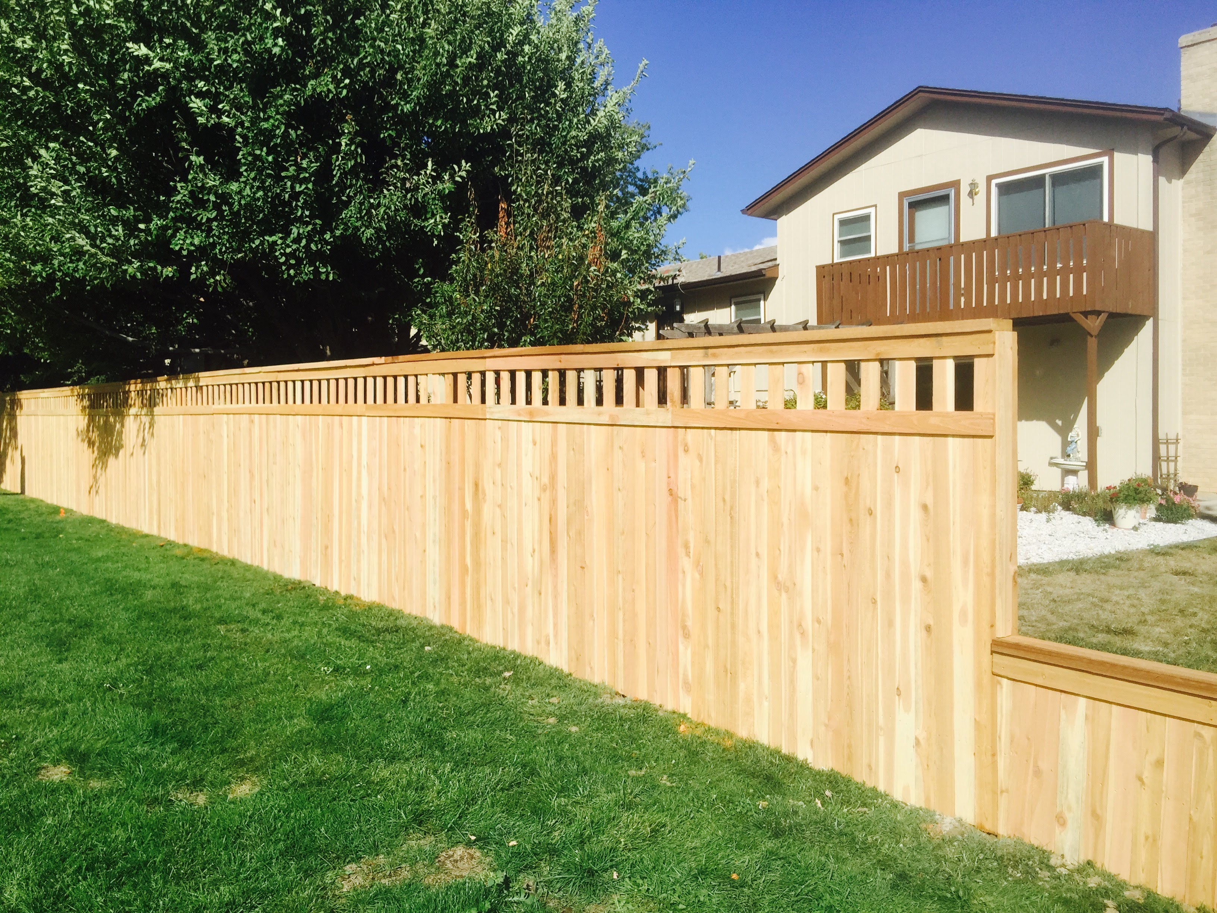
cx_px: 608
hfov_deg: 61.7
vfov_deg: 48.2
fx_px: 1020
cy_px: 456
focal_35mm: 29
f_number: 2.2
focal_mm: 4.15
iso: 32
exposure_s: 1/2639
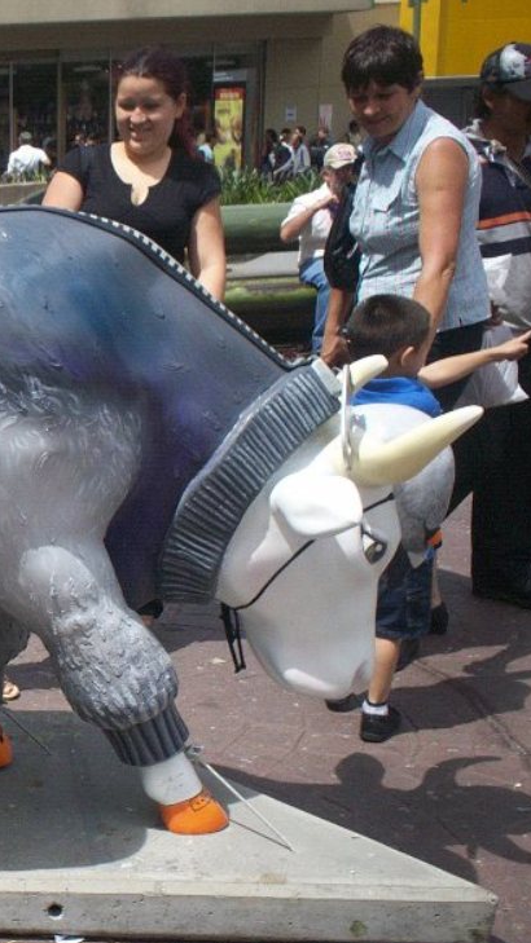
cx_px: -209
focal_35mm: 62
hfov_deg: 17.8
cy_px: 466
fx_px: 1552
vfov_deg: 33.8
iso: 100
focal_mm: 6
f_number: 4.5
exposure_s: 1/593
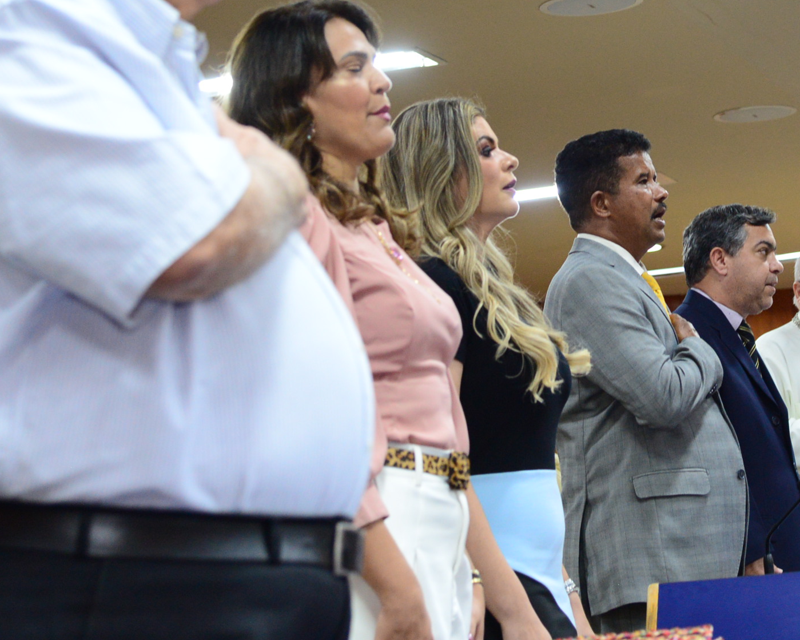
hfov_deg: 17.2
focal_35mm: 111
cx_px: 625
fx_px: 2628
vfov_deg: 13.8
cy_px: 137
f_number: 4
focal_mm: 55
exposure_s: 1/60
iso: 2500
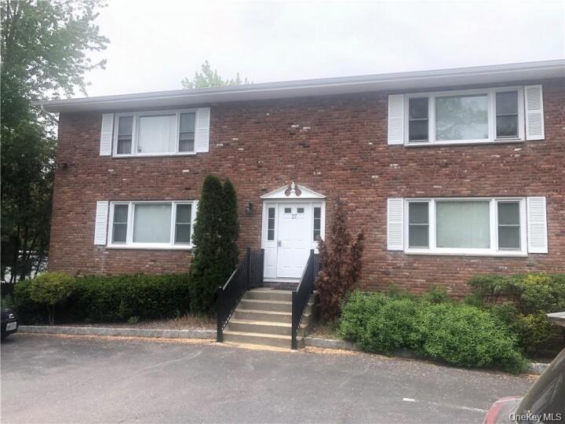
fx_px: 457
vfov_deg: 49.7
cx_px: 282
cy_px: 212
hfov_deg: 63.4
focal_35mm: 28
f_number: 1.8
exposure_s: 1/1473
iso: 20
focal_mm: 3.99
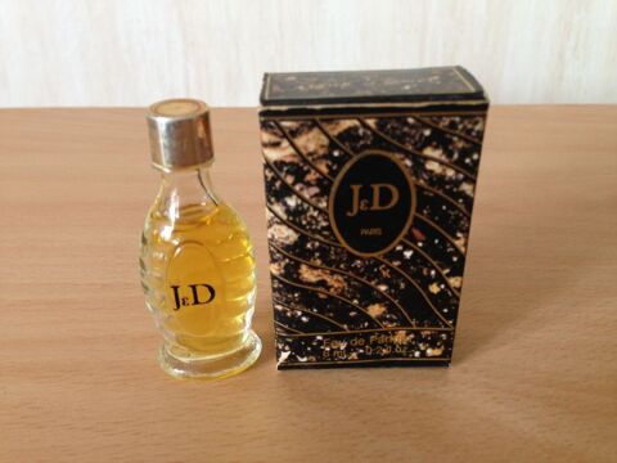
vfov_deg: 42.9
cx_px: 308
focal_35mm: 33
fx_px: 588
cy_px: 232
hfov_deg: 55.4
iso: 64
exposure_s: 1/20
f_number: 2.4
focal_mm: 4.13
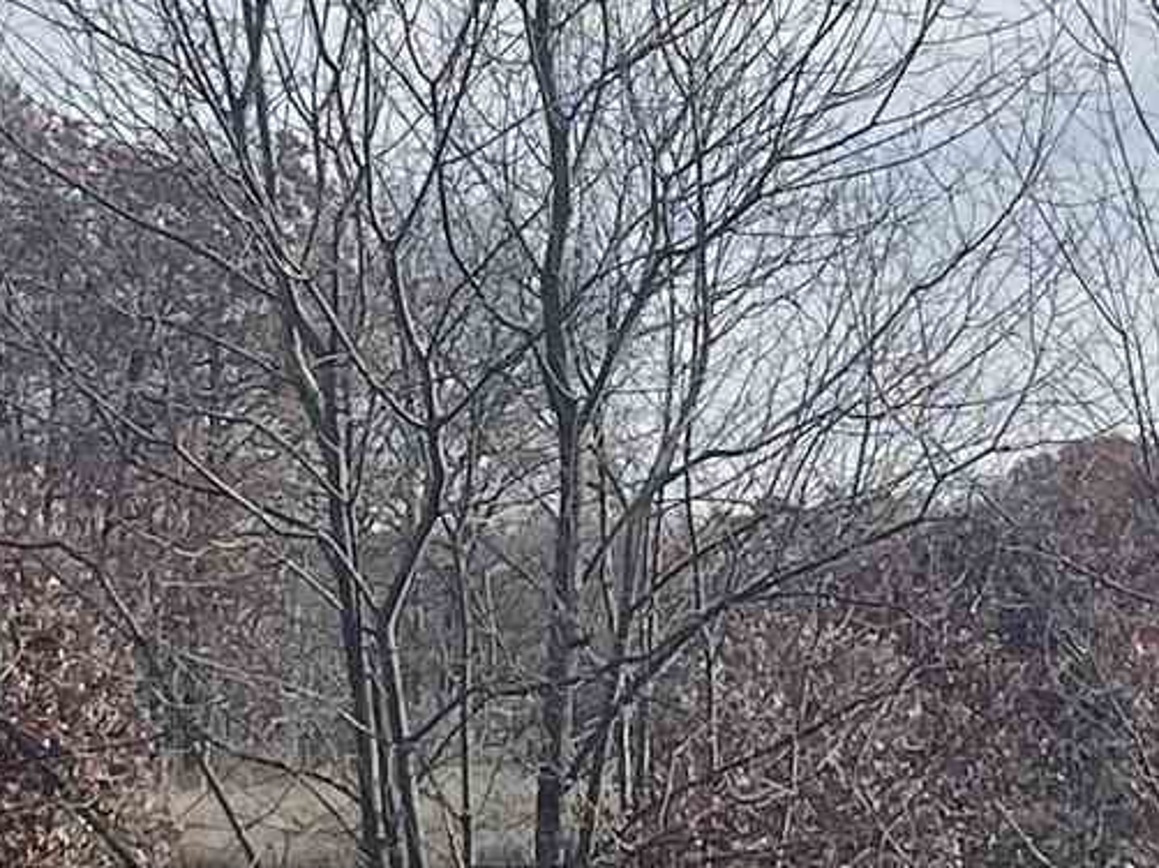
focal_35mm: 153
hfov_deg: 12.9
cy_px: 388
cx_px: 614
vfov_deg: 9.7
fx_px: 5120
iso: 32
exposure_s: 1/4348
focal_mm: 5.1
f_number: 1.6
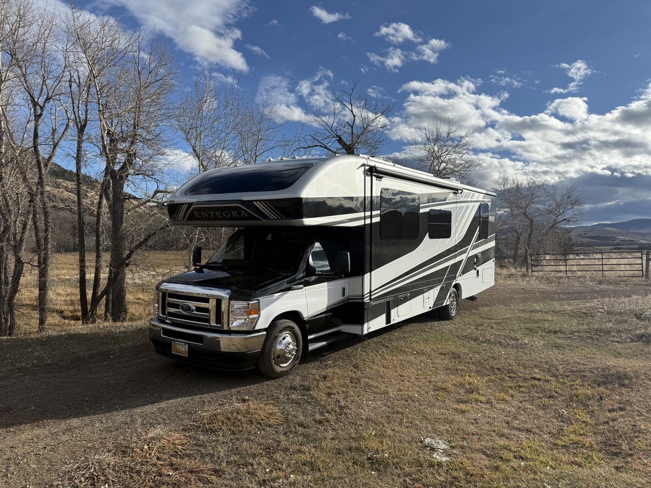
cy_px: 244
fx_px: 451
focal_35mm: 24
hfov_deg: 71.6
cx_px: 326
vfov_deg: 56.8
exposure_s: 1/6711
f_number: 1.78
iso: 80
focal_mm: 6.76
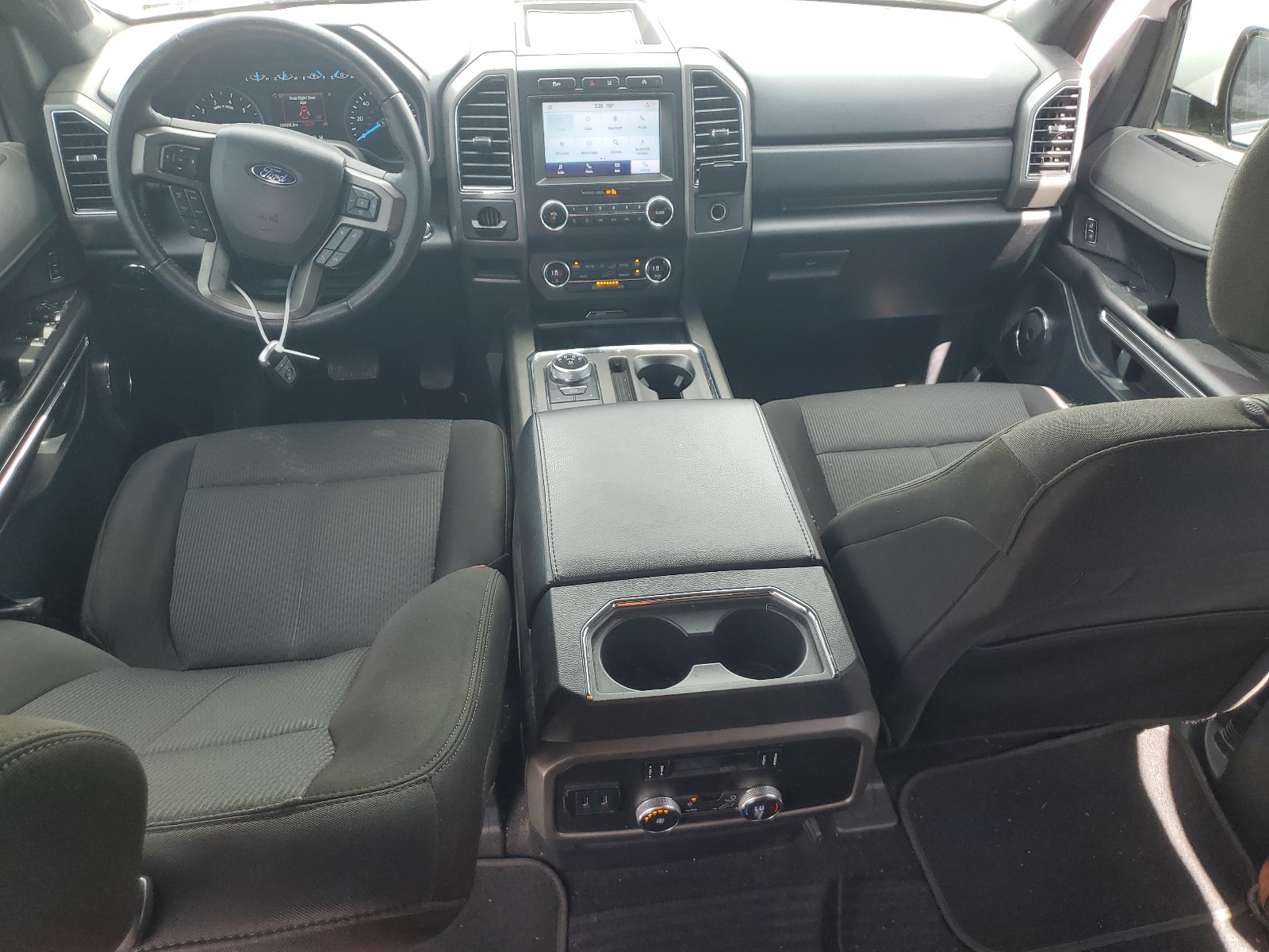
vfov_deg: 53.1
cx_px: 634
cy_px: 476
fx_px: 953
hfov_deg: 67.3
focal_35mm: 26
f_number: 1.5
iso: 50
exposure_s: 1/123
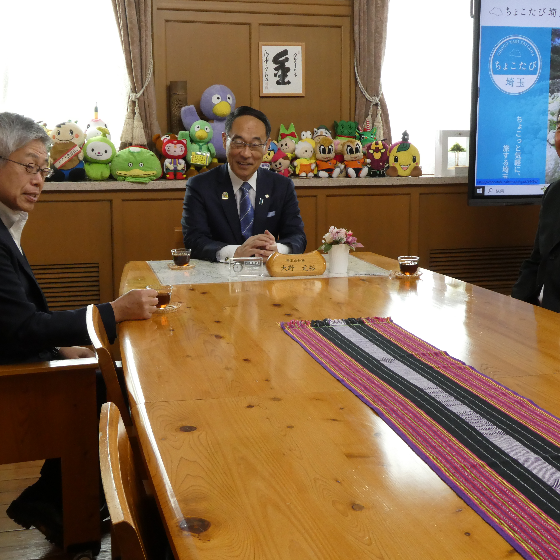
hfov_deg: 35.4
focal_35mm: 48
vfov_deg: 35.4
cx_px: 291
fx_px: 879
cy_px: 282
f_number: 3.7
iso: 320
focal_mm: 6.7
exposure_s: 1/80
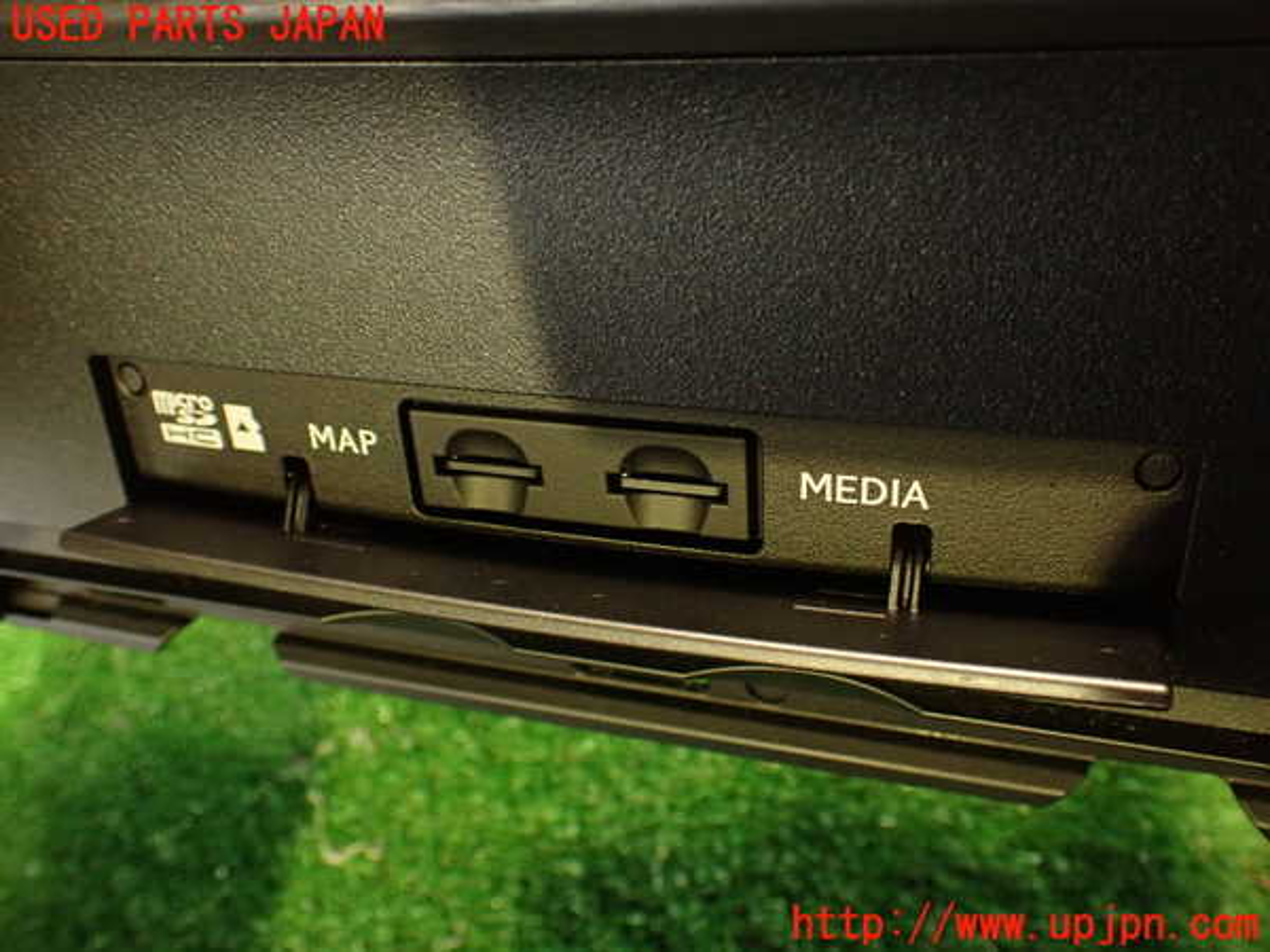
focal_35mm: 32
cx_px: 635
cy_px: 476
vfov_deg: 44.2
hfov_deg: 56.8
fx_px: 1174
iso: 800
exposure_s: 1/25
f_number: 2.4
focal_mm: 5.79
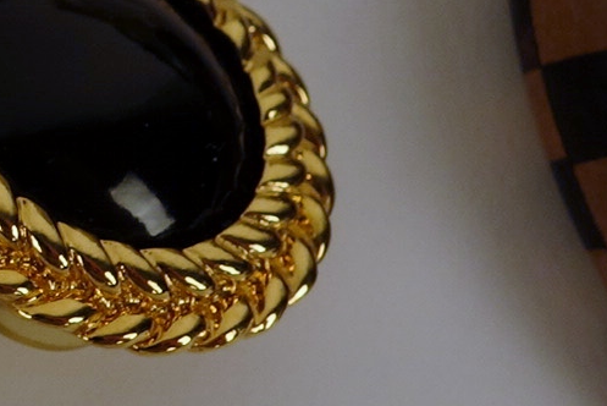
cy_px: -24
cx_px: -834
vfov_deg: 8.9
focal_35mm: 154
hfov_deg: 11.2
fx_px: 2598
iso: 125
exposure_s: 1/125
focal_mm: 10.4
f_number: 5.6
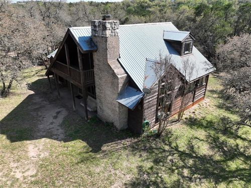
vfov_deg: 56.8
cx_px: 126
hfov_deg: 71.6
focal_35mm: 24
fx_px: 174
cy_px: 94
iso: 130
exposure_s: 1/1250
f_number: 2.8
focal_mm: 12.29
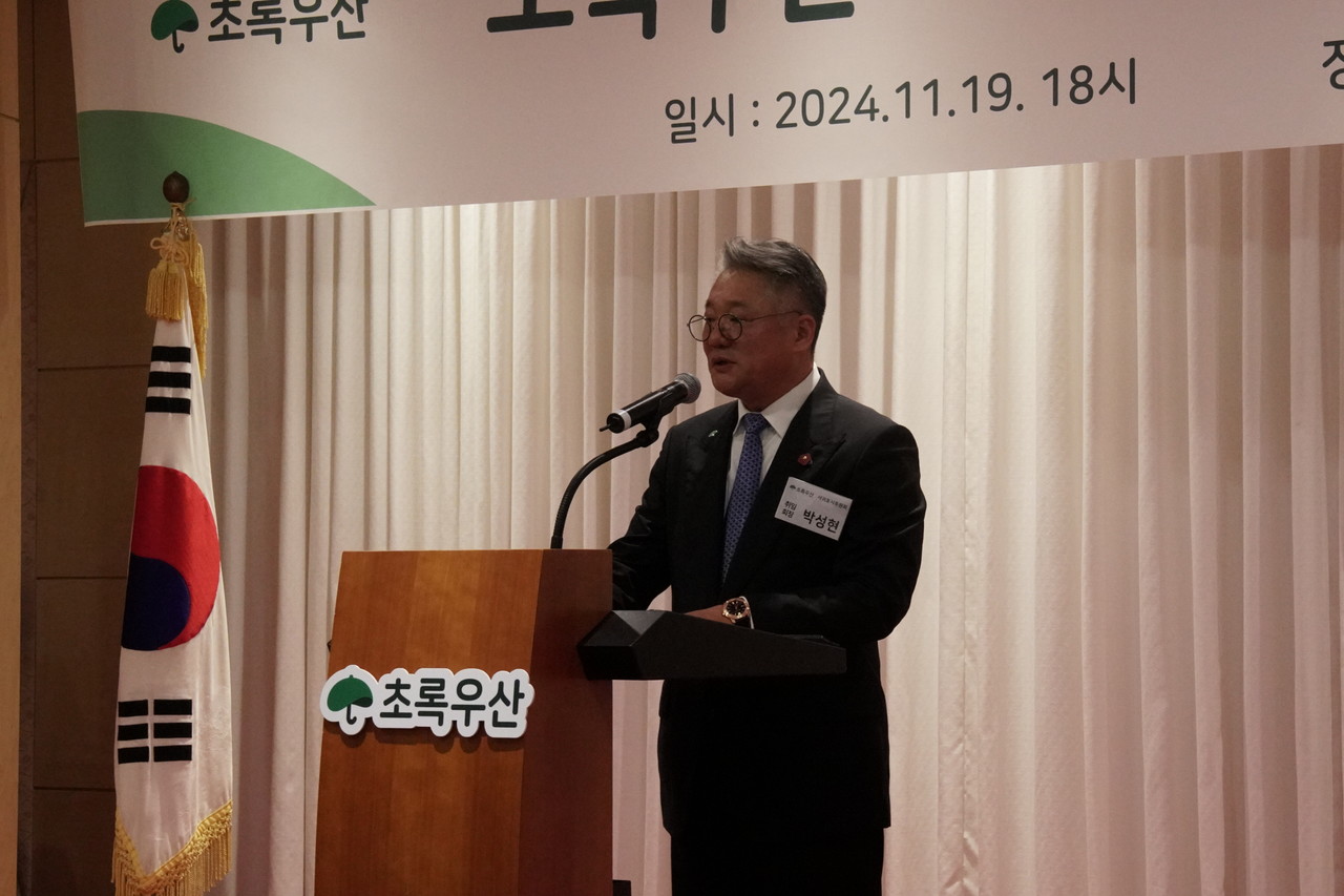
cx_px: 672
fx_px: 3621
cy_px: 448
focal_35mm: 97
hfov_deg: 21.0
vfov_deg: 14.1
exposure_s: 1/40
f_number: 13
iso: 8000
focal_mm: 65
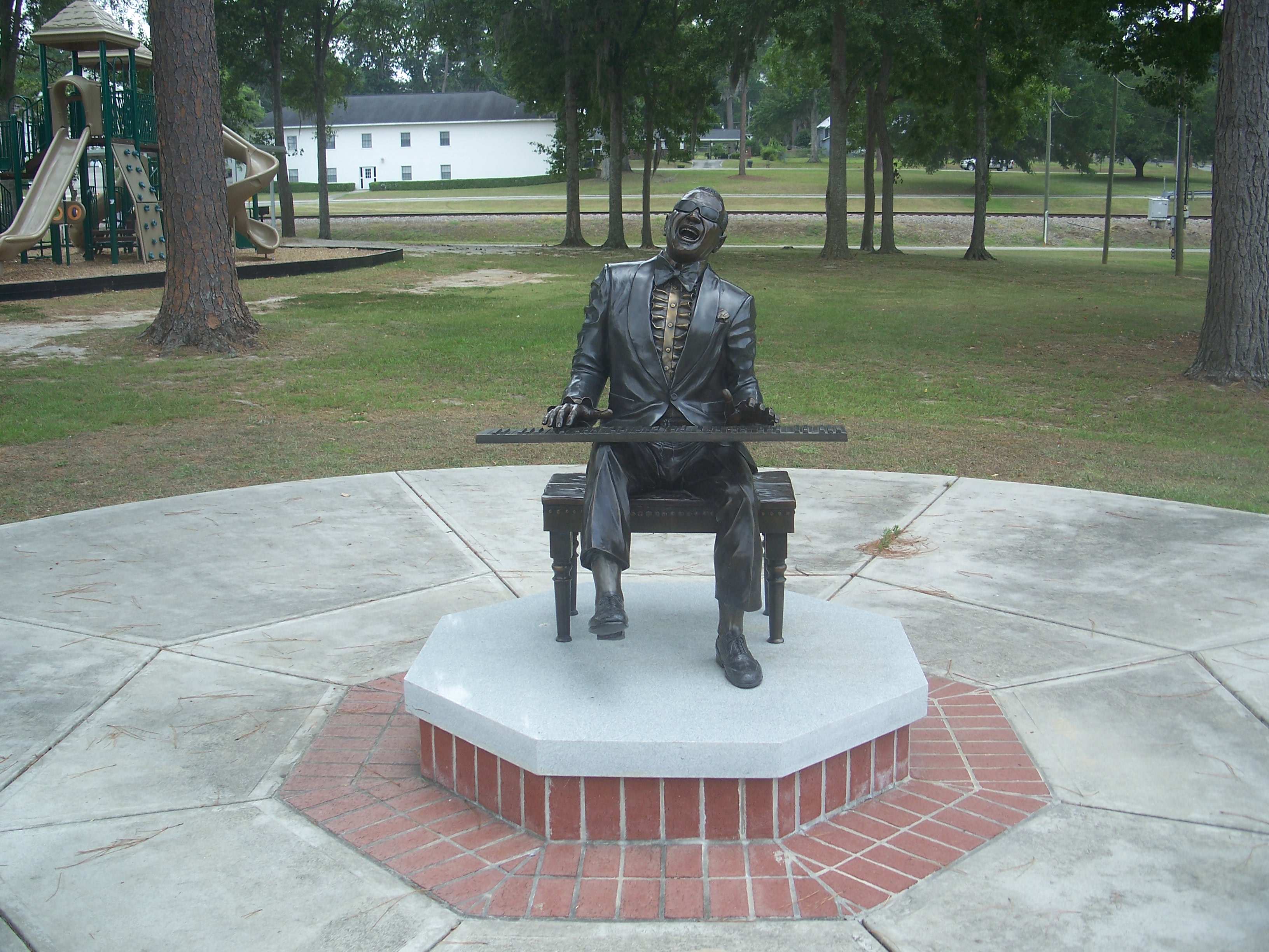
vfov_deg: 38.7
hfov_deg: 50.1
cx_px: 634
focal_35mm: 37
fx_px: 1356
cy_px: 476
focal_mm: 7.8
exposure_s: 1/250
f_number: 2.8
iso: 64
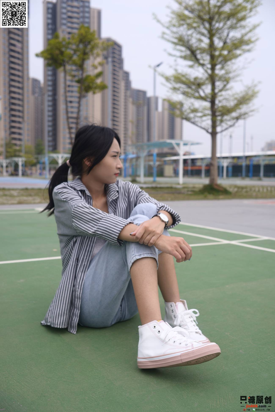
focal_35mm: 35
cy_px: 206
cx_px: 138
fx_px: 401
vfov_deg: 54.4
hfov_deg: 37.9
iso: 100
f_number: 5.6
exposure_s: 1/640
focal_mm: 35
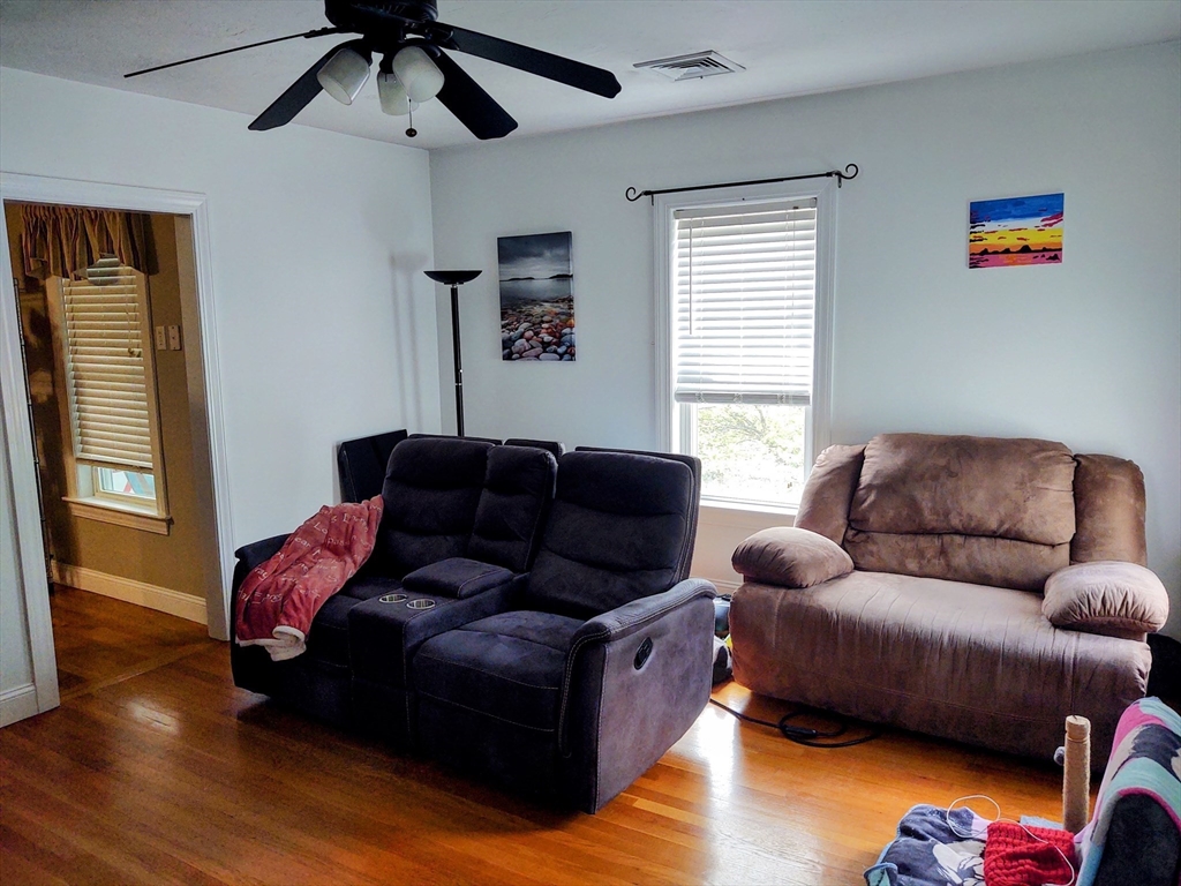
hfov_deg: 65.3
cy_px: 443
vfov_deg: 51.4
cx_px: 590
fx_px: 921
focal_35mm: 27
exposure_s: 1/100
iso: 110
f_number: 1.7
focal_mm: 4.75
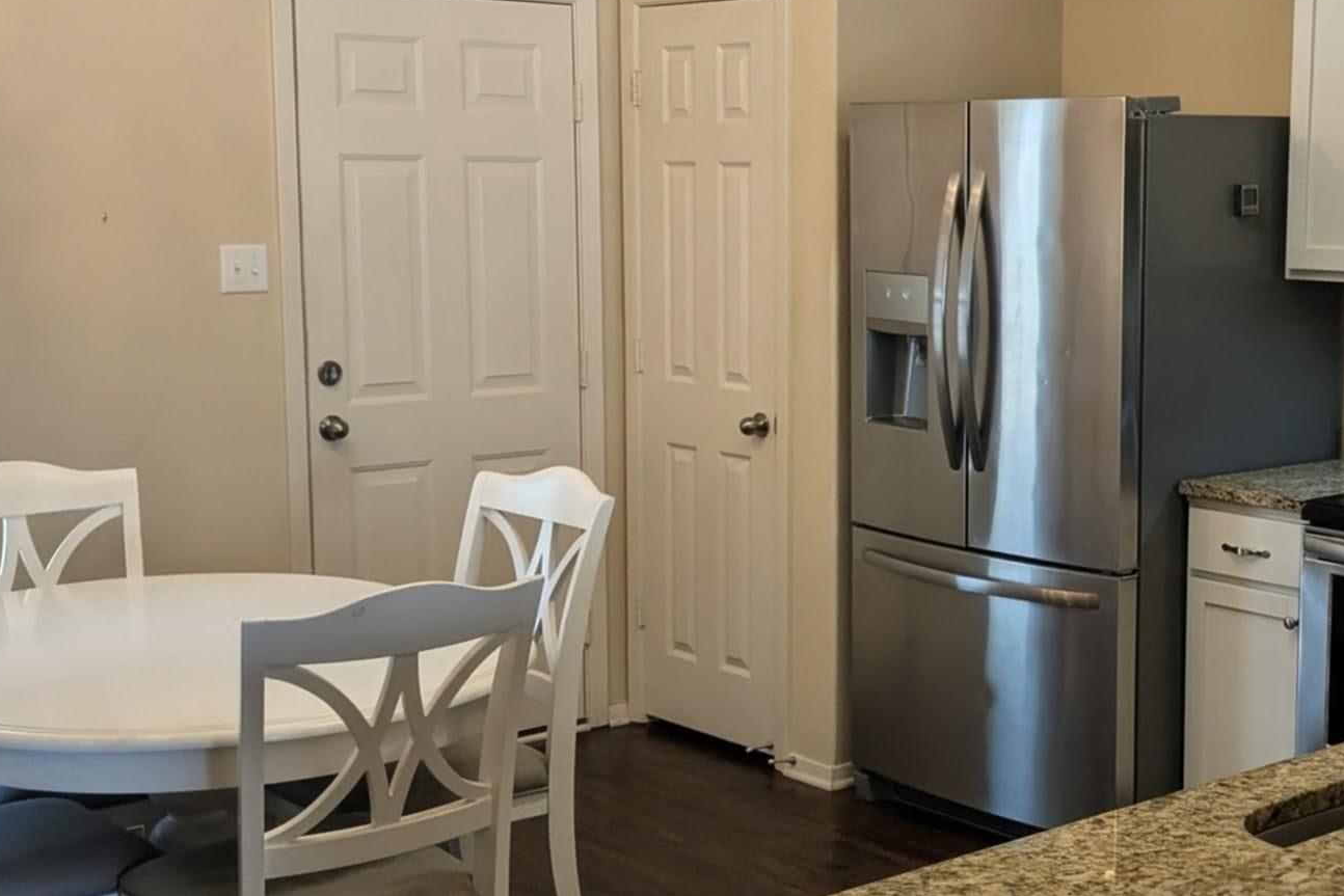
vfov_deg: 27.0
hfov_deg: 39.4
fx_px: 1867
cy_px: 517
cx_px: 833
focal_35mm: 50
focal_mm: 4.38
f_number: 1.73
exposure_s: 1/120
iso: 67
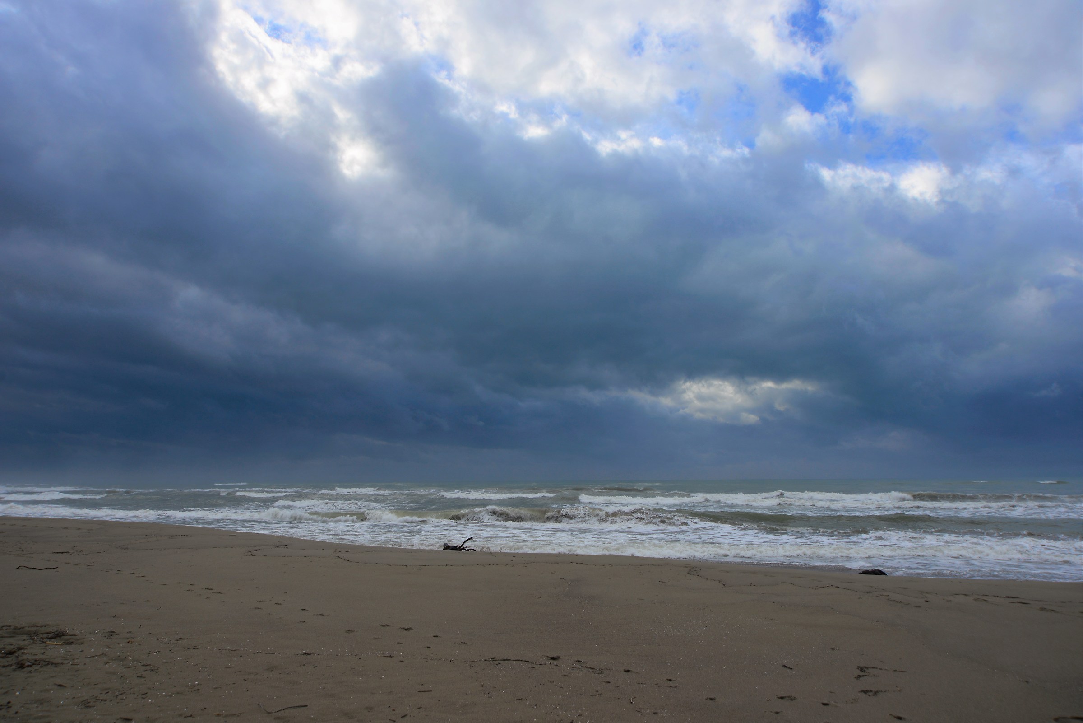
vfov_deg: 53.2
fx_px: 722
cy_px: 362
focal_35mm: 24
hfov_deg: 73.7
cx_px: 542
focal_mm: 24
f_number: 8
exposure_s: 1/640
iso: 160
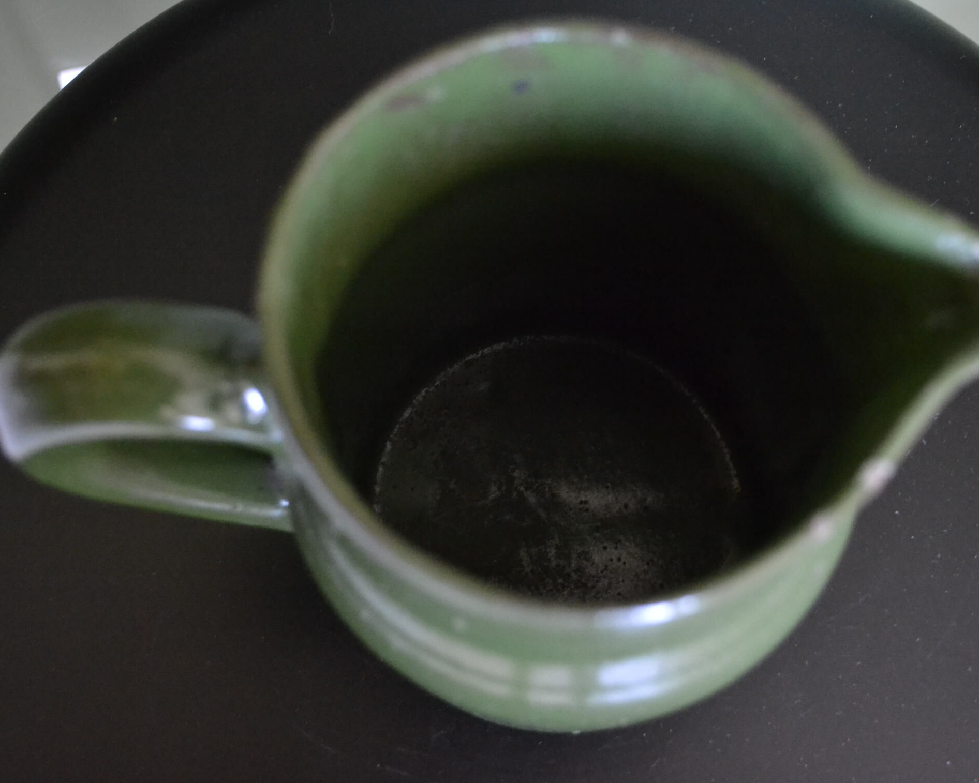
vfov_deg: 31.5
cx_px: 527
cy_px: 394
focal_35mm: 48
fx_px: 1391
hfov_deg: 38.8
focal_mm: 28
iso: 3200
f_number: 4.5
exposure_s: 1/20
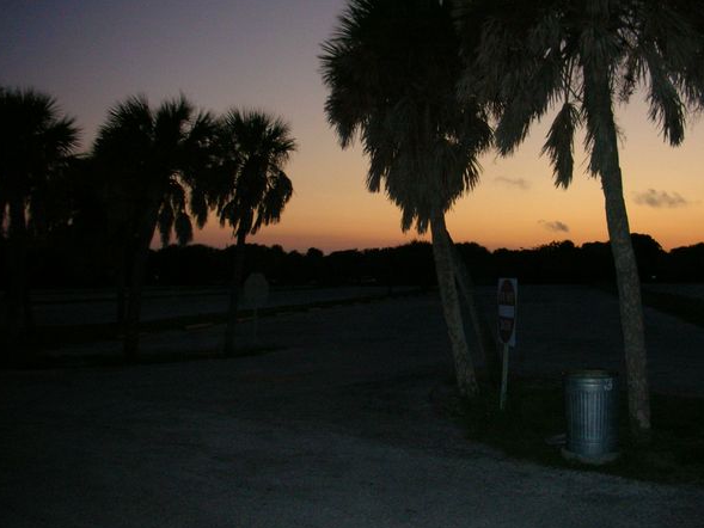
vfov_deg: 37.7
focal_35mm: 38
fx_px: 773
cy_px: 247
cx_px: 371
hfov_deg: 48.9
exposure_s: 1/60.1
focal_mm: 5.8
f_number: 3
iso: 200
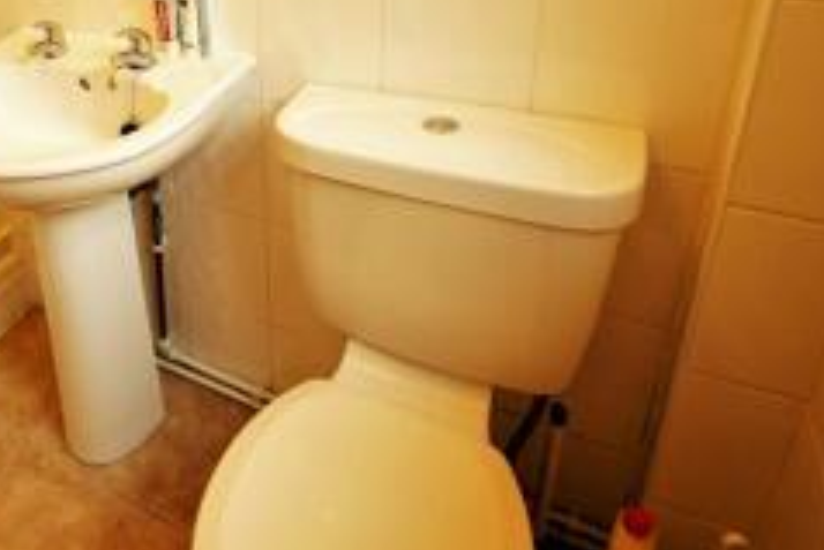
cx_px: 111
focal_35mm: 28
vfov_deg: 43.2
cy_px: 74
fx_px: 641
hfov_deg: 57.8
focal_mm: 14
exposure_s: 1/60
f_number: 2.8
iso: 400
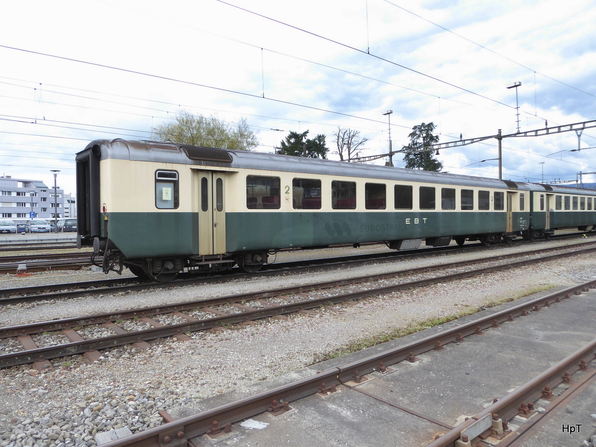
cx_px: 298
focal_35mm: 25
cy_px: 224
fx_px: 430
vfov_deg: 54.9
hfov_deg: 69.4
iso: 125
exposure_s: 1/320
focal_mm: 4.3
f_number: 3.3
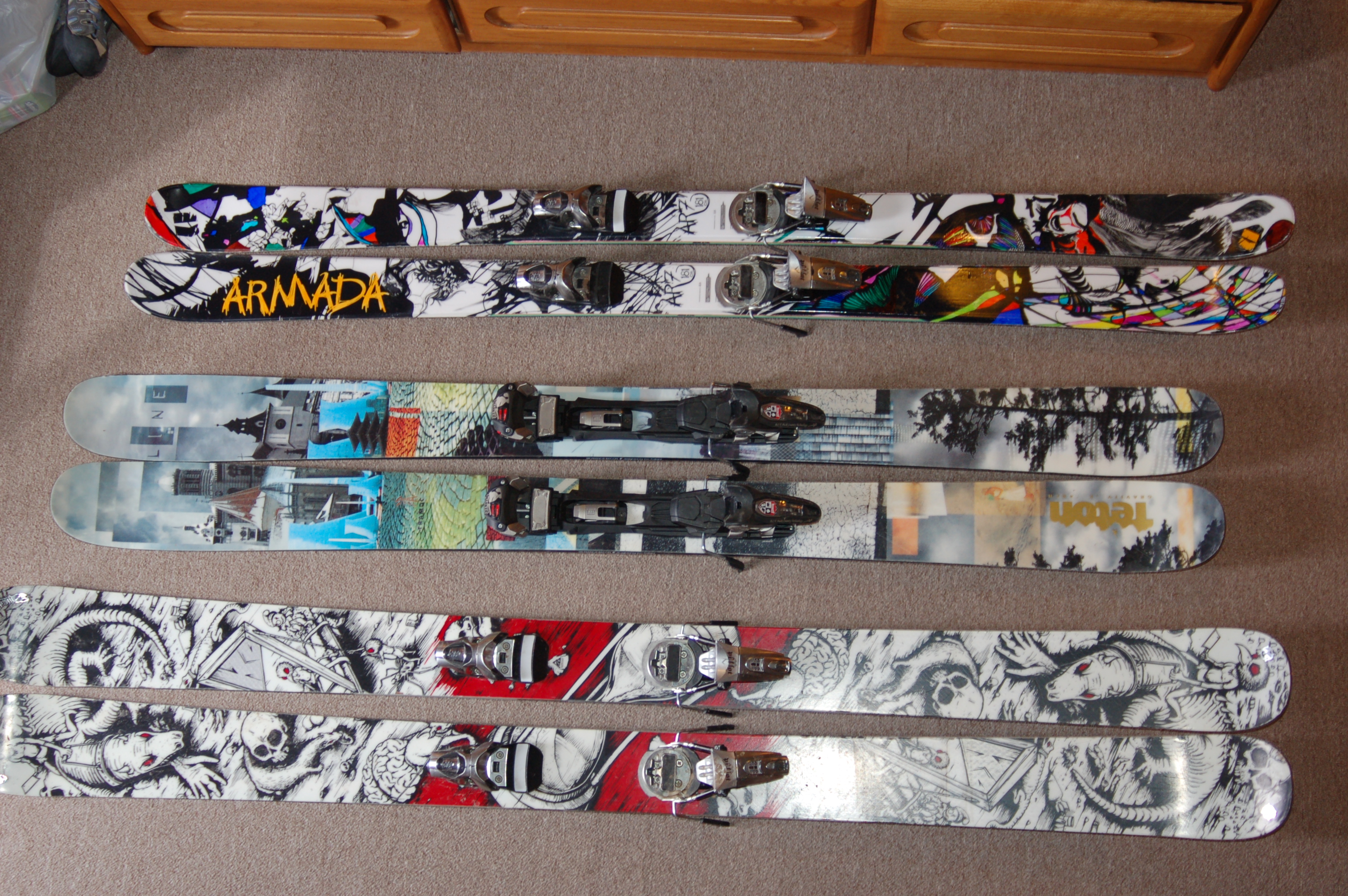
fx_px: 1571
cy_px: 448
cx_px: 674
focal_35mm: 42
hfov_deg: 46.4
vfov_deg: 31.8
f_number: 3.3
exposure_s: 1/60
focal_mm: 28
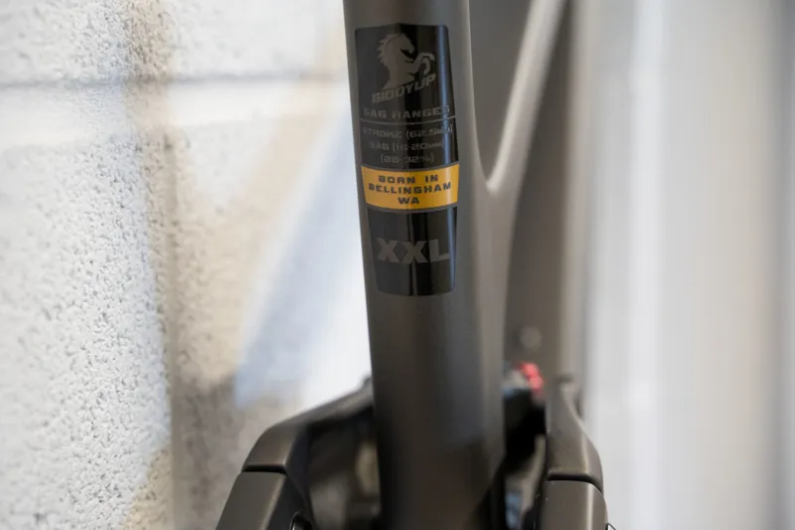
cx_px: 398
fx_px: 1656
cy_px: 265
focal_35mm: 75
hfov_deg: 27.0
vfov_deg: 18.2
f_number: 5
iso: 1250
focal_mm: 75
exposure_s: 1/50
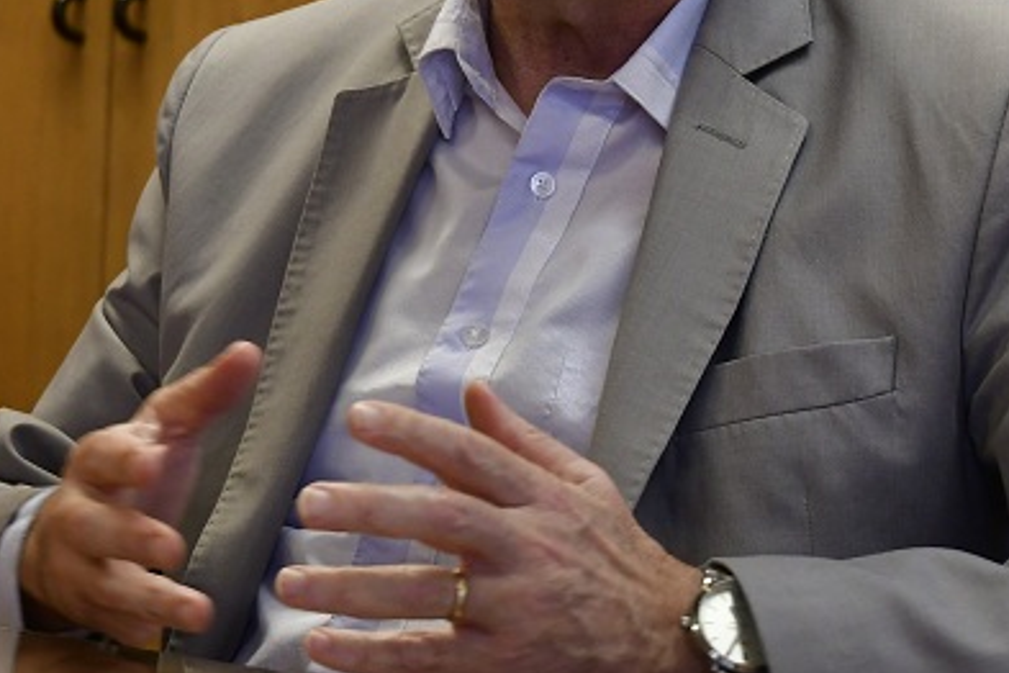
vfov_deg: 11.2
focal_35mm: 122
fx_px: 3419
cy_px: 141
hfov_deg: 16.8
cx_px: 485
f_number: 3.2
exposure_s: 1/100
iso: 1250
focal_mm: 32
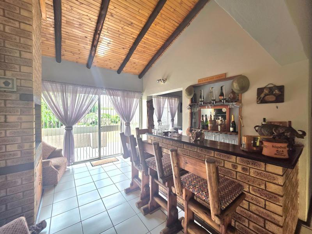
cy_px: 117
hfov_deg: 106.2
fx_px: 117
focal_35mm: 13
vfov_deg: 89.9
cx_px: 156
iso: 50
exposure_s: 1/101
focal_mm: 2.2
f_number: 1.9
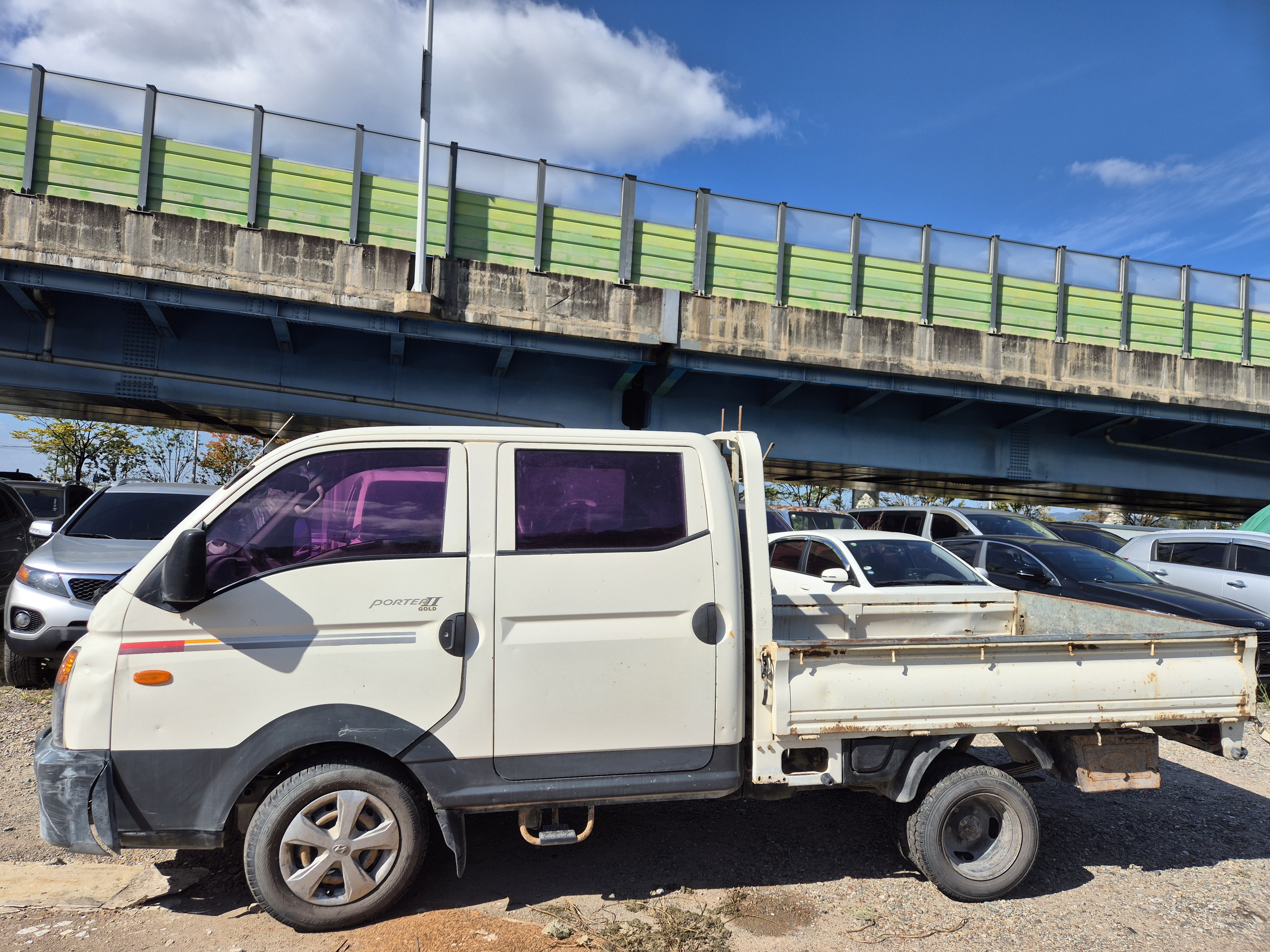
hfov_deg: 73.9
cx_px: 635
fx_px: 844
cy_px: 476
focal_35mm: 23
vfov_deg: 58.9
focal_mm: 5.4
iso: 25
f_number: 1.8
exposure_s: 1/2488
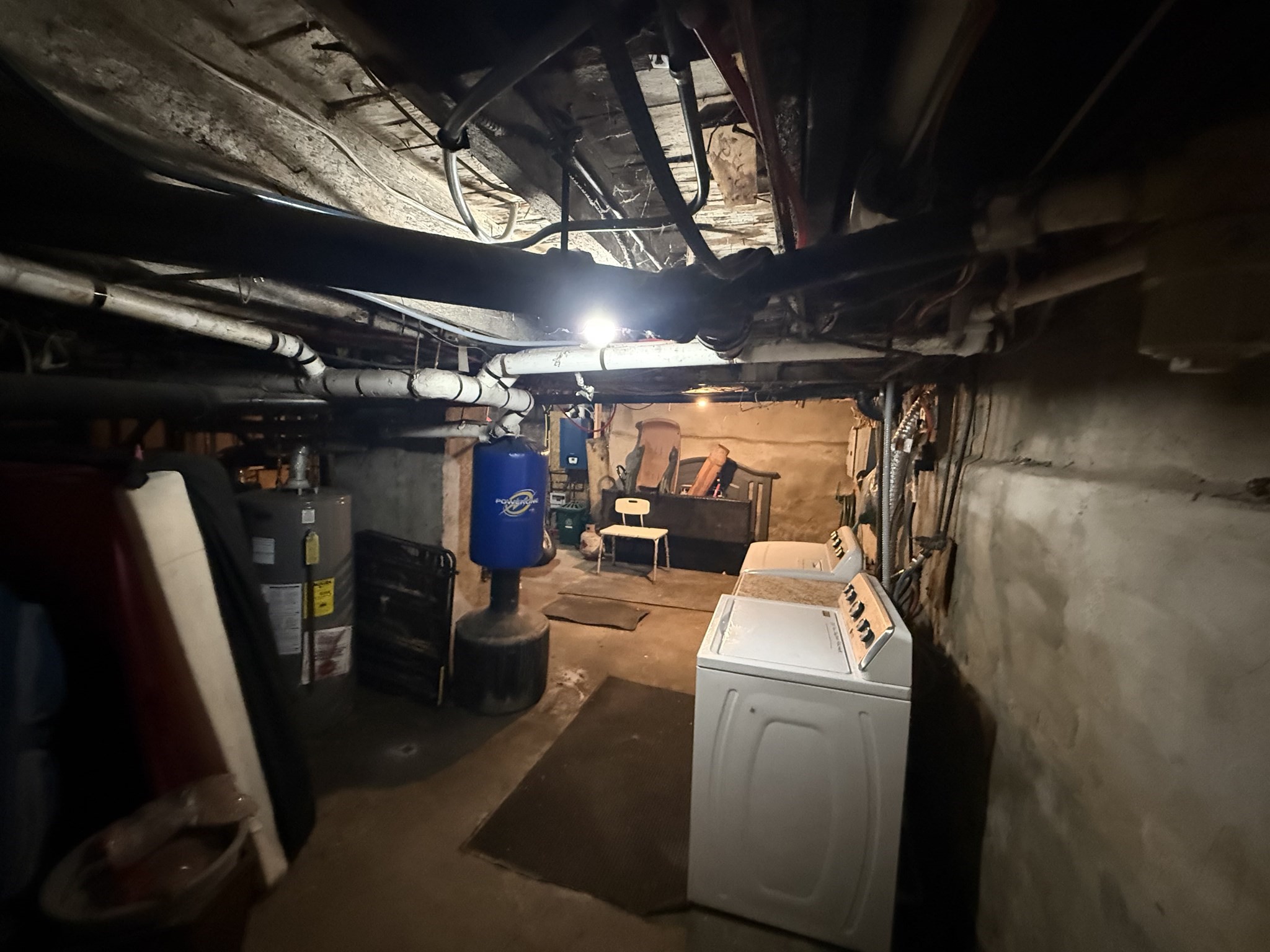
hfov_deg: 102.1
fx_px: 514
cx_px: 635
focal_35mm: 14
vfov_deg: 85.7
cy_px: 476
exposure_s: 1/40
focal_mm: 2.22
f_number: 2.2
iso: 1250
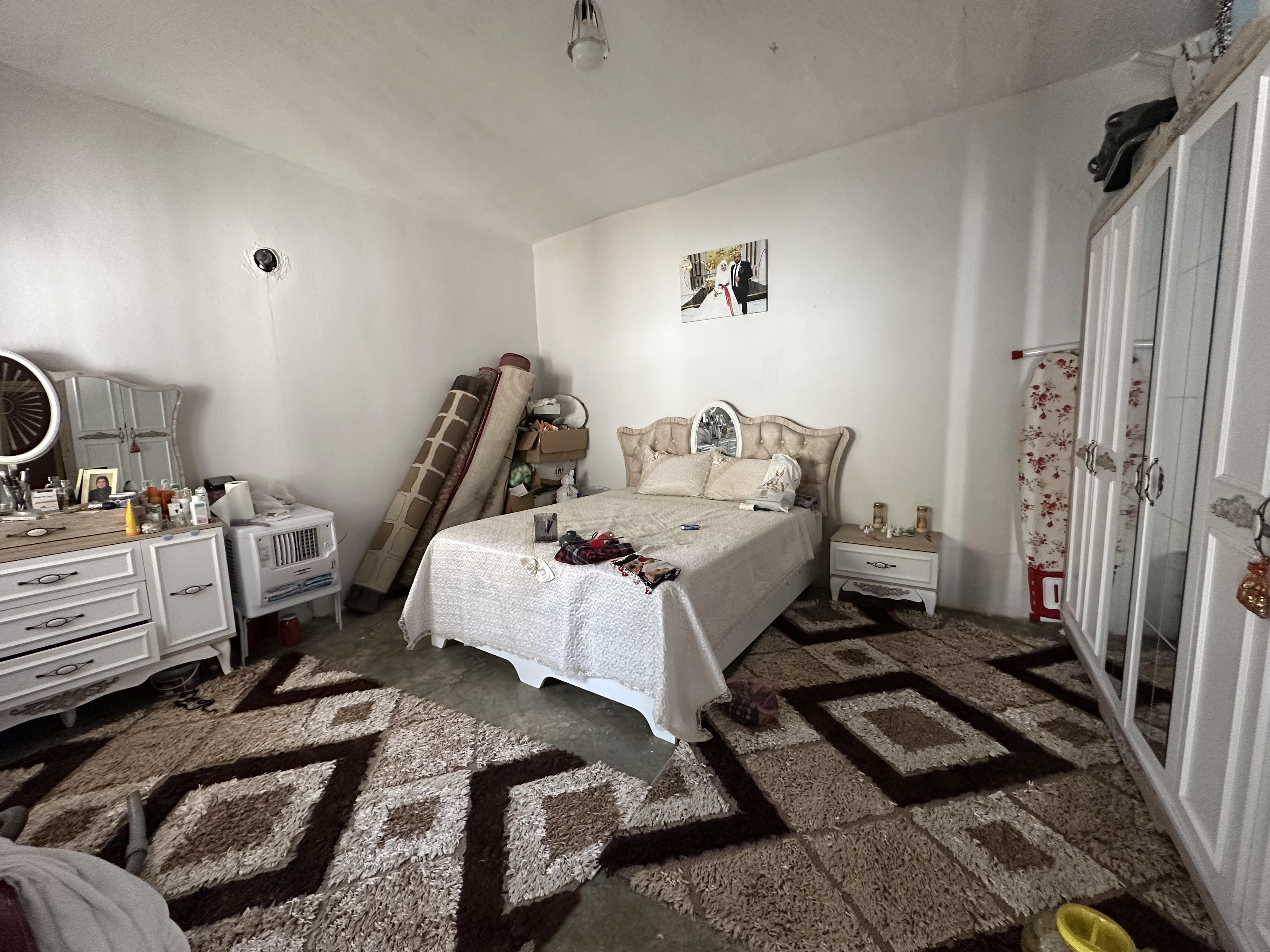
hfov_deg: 102.1
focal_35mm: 14
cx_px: 635
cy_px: 476
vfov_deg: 85.7
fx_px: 514
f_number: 2.2
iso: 320
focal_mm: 2.22
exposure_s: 1/60
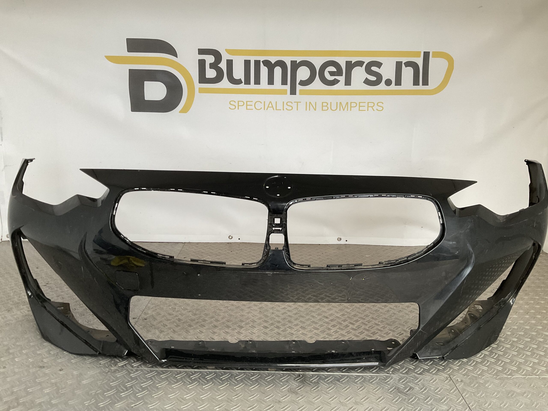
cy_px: 206
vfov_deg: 48.2
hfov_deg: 61.7
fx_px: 459
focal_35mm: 29
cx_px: 274
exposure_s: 1/50
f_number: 1.8
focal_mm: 3
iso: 80
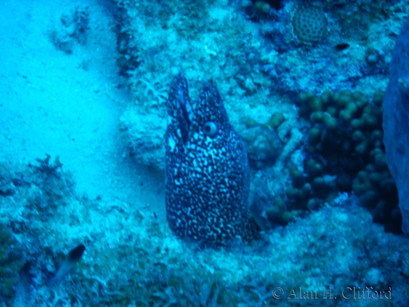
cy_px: 154
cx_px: 204
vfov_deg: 12.3
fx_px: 1418
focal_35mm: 120
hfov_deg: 16.4
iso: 125
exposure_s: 1/30
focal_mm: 21.5
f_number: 4.9
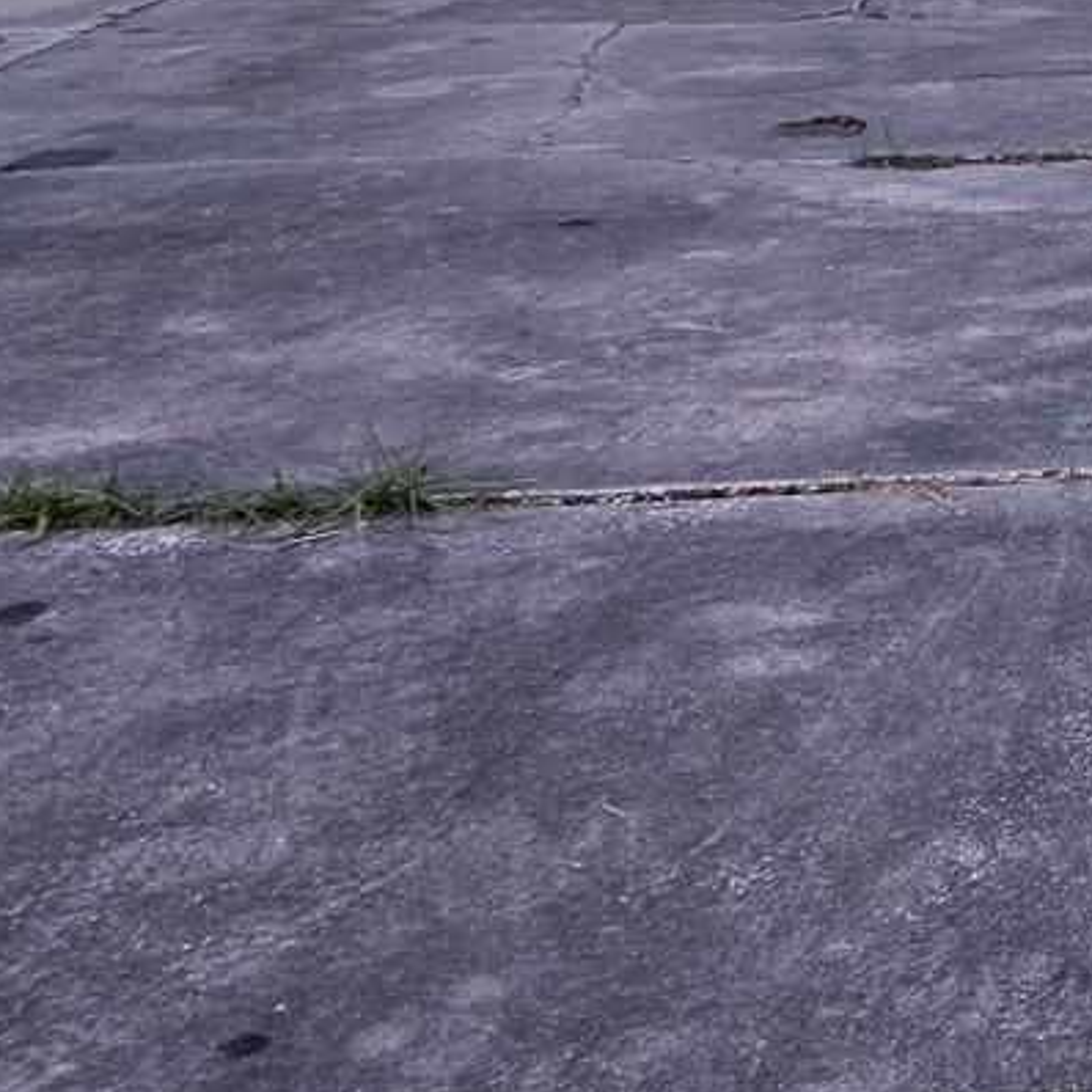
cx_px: 1879
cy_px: -171
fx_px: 2927
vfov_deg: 20.0
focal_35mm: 82
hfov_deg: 17.7
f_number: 1.8
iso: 640
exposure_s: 1/24
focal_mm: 5.4
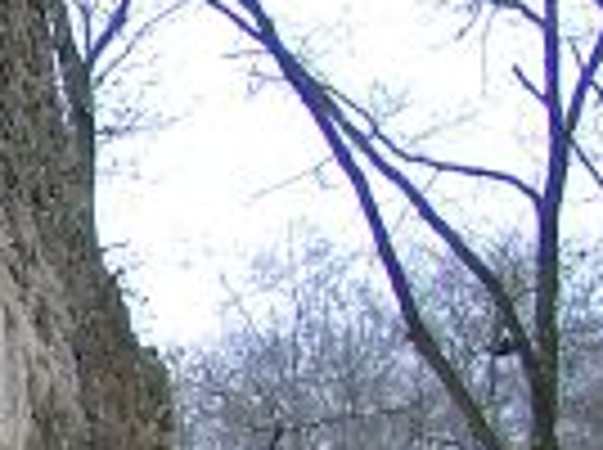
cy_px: 760
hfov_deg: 8.8
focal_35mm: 203
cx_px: -850
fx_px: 3530
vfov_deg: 7.1
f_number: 2
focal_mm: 7.13
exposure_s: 1/50.7
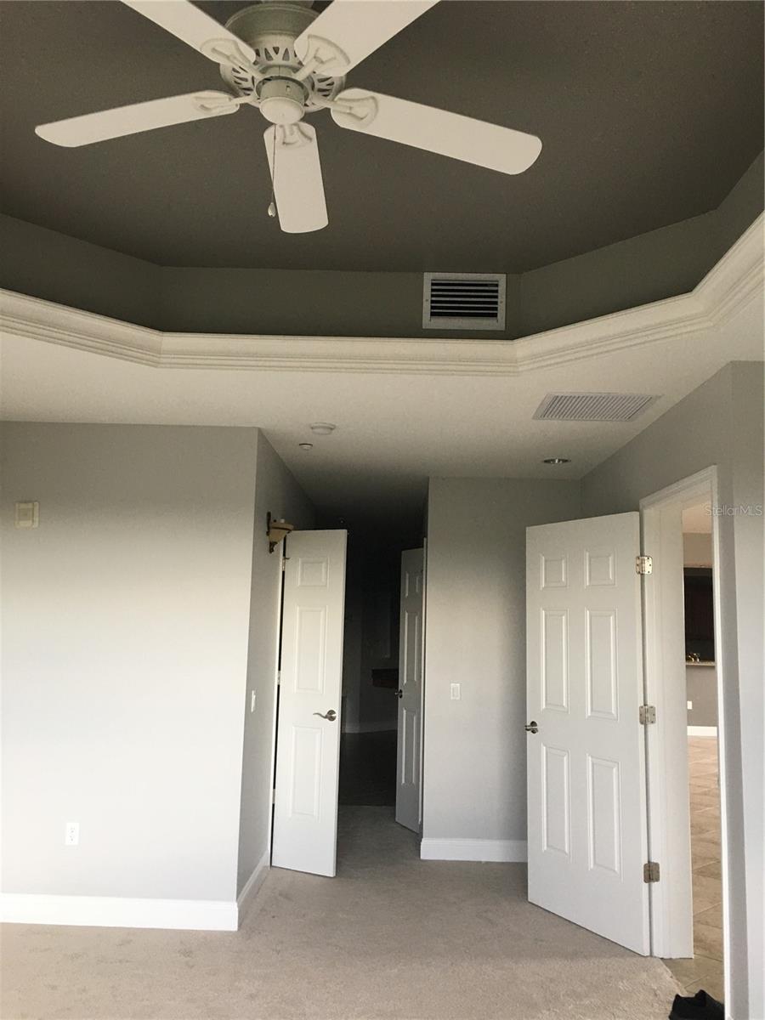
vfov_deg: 61.7
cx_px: 382
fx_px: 855
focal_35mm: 29
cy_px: 510
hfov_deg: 48.2
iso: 40
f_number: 2.2
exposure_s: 1/30
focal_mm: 4.15
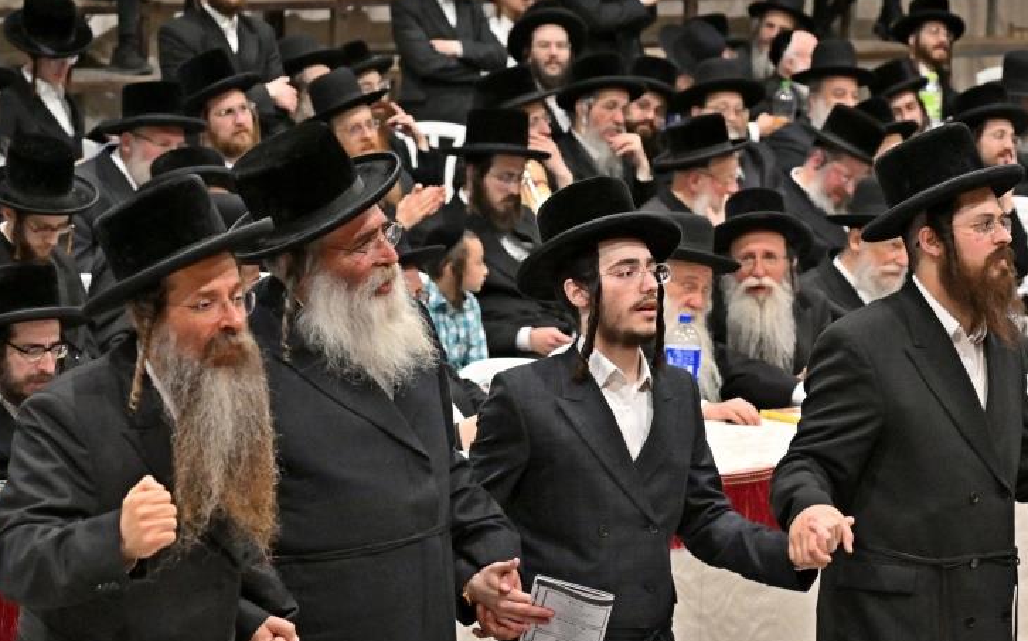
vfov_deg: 8.0
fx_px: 4593
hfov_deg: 12.8
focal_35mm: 164
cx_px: 667
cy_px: 398
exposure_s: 1/320
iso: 1250
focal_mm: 76
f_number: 4
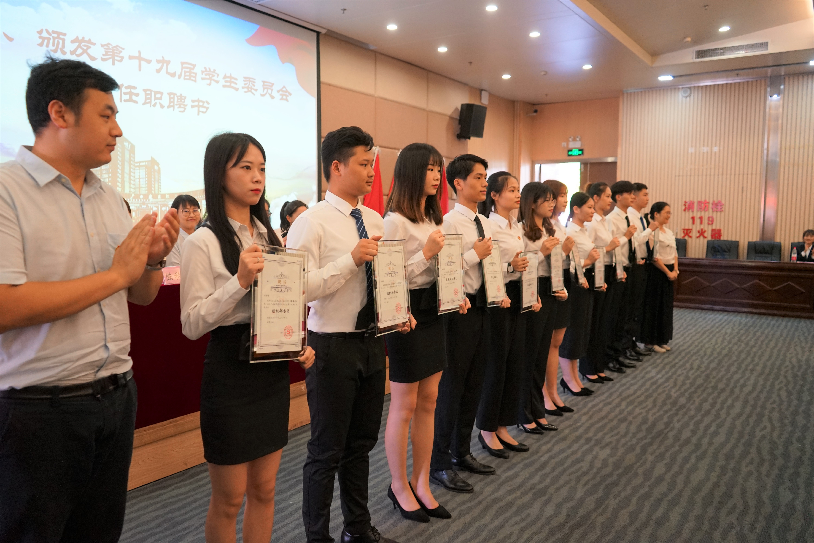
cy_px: 272
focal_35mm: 28
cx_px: 407
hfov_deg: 65.5
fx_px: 633
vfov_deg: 46.4
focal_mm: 28
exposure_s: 1/200
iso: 2000
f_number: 4
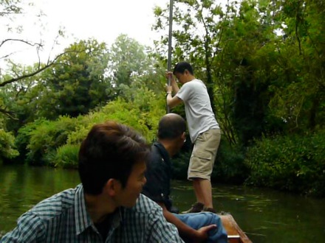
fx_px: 329
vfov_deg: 40.7
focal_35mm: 35
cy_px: 122
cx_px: 162
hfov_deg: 52.6
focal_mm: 5.2
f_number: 5
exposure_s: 1/640
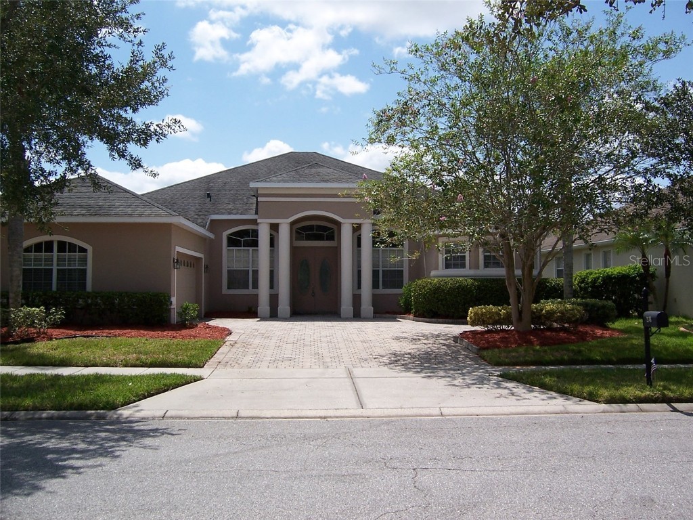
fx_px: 661
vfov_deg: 42.9
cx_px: 346
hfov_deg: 55.4
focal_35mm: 33
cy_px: 260
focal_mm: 5.5
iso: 80
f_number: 4
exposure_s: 1/1000
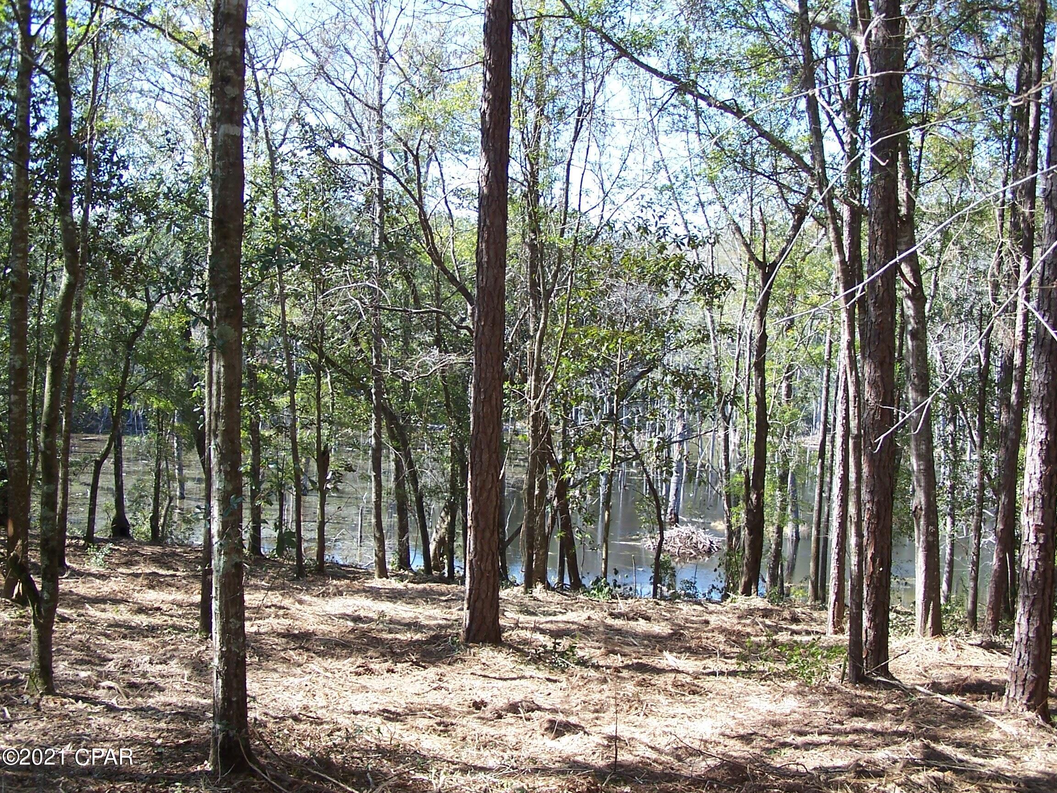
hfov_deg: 43.9
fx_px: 1313
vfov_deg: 33.6
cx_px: 528
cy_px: 396
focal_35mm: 43
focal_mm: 7.1
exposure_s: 1/180
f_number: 2.8
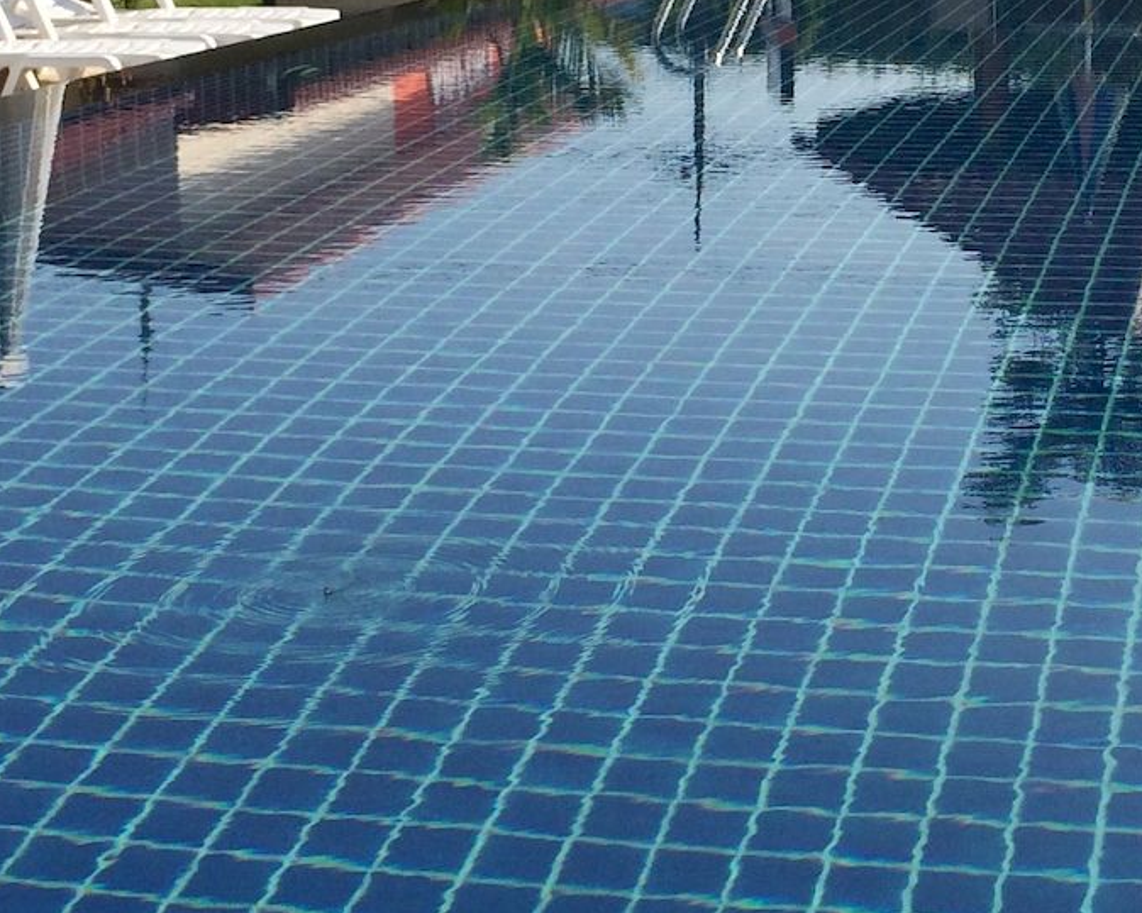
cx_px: 918
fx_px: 2839
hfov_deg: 22.4
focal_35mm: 84
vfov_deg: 18.1
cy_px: 208
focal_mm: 4.15
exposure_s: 1/3731
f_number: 2.2
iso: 32
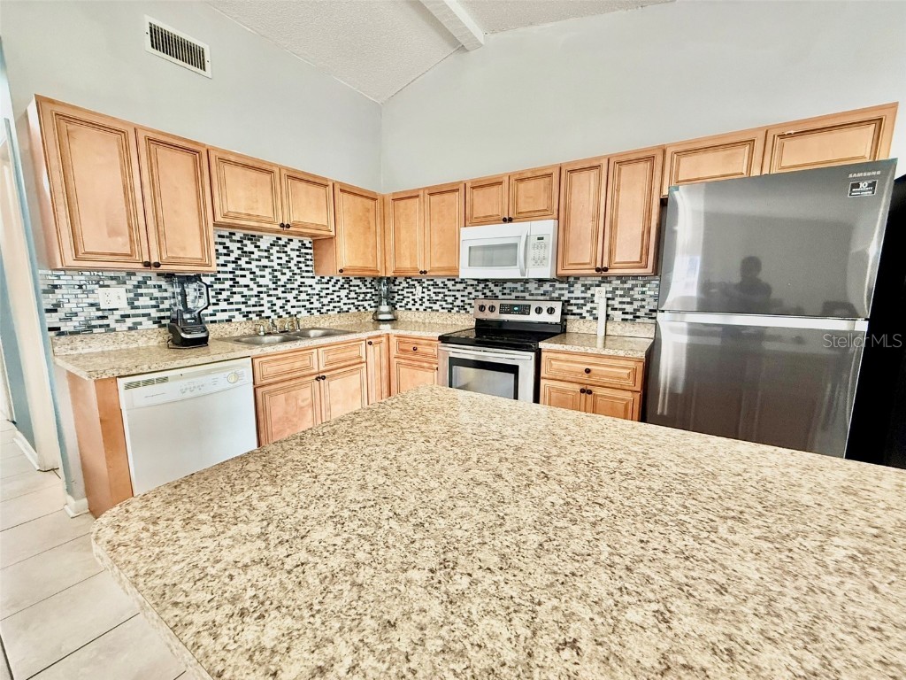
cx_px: 453
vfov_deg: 85.7
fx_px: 366
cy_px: 340
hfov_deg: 102.1
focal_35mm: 14
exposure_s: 1/60
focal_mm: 2.22
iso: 400
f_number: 2.2
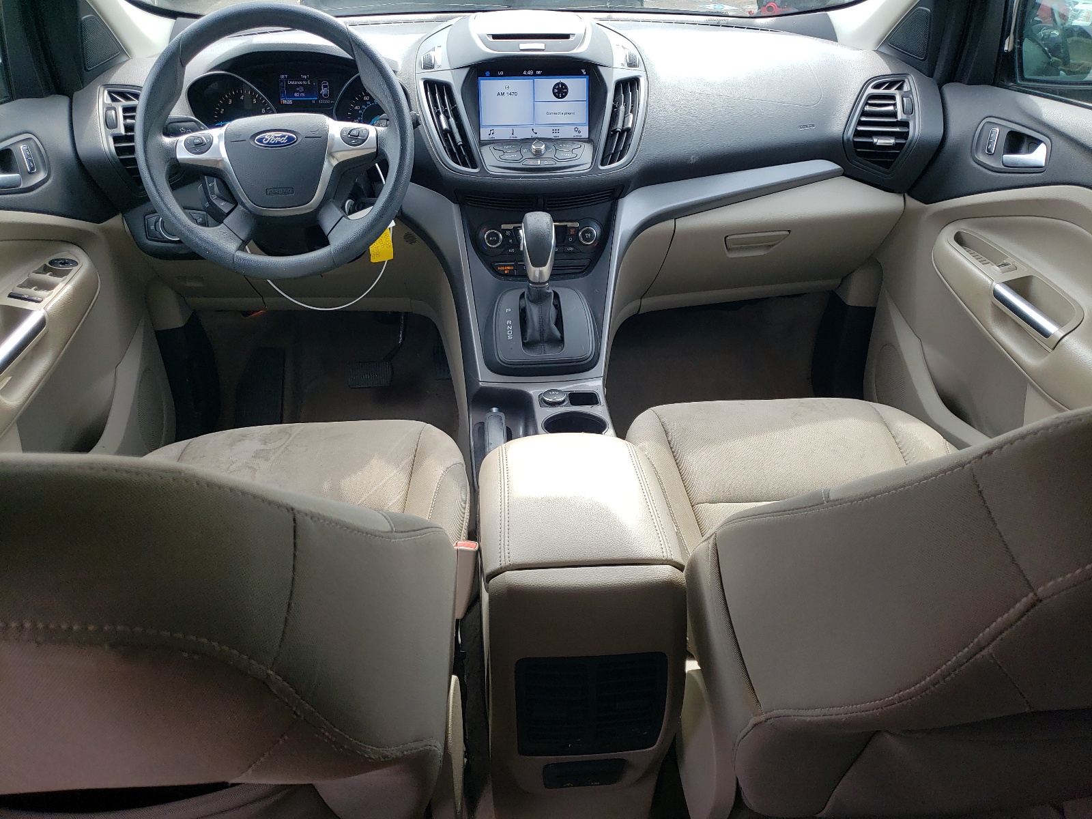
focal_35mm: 26
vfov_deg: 53.1
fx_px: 820
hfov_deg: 67.3
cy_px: 410
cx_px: 546
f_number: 1.5
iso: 50
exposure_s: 1/256
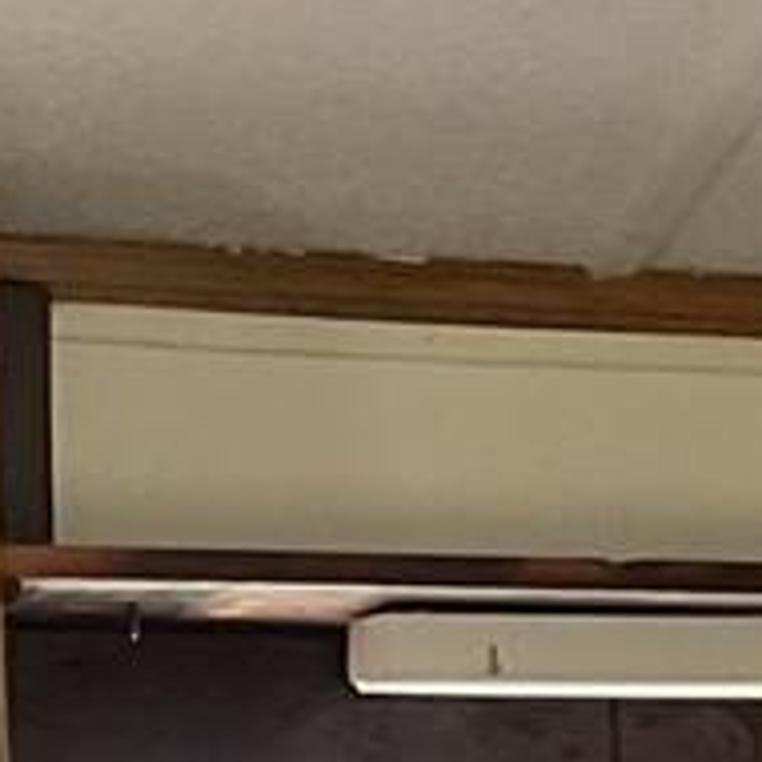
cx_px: 1075
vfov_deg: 7.7
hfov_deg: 8.0
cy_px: 1628
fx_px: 5379
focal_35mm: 216
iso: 80
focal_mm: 3
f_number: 1.8
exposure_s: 1/60
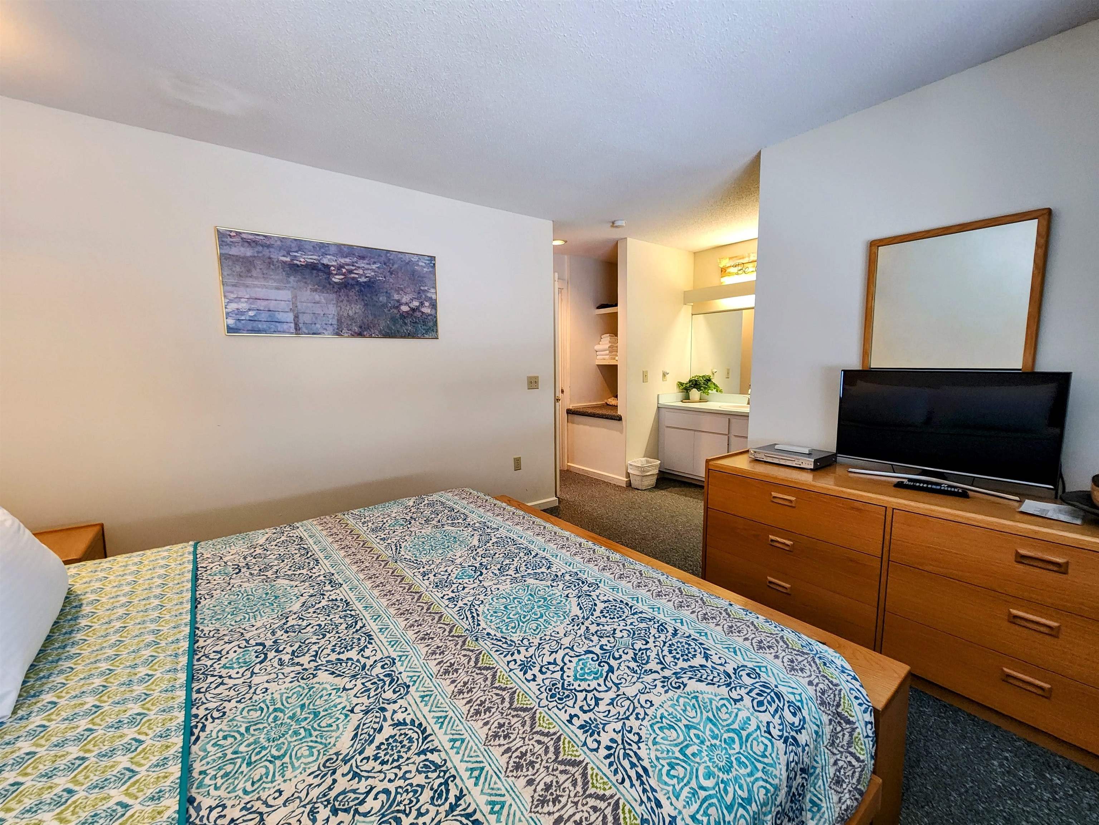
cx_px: 550
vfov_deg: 89.9
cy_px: 412
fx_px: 413
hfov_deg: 106.2
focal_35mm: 13
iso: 320
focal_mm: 2.2
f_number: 2.2
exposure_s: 1/40
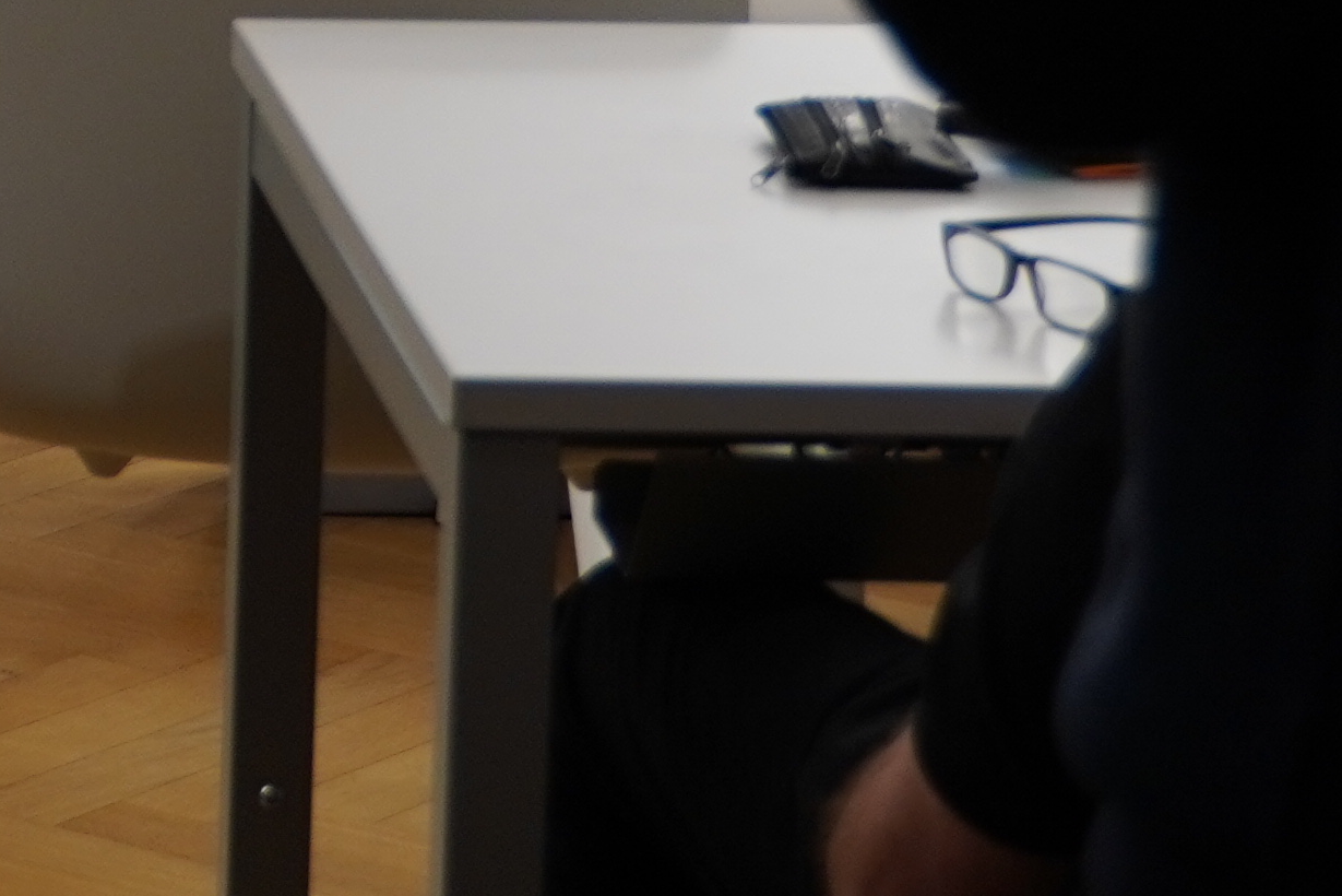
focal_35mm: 205
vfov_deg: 6.6
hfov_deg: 9.4
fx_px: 7643
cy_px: -679
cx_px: -1364
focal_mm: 28
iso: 250
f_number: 2.8
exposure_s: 1/50
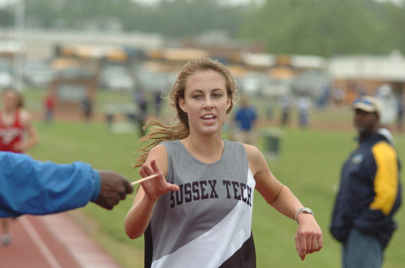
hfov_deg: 11.0
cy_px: 134
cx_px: 202
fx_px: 2105
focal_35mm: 188
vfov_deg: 7.3
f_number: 3.2
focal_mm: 125
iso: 400
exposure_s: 1/1600
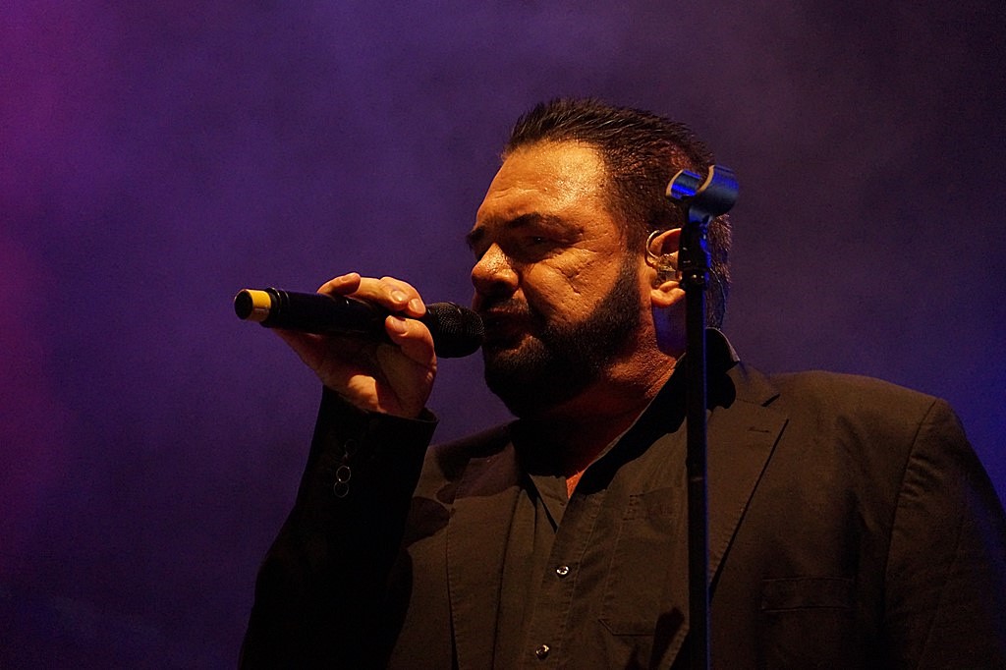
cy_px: 335
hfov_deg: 9.8
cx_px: 503
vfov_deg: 6.5
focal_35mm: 210
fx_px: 5866
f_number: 5
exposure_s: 1/100
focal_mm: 140
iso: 3200
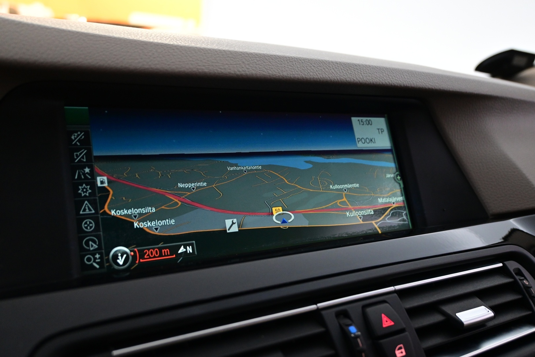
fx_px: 502
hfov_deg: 56.1
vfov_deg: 39.1
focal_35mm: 34
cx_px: 268
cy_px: 178
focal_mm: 22.5
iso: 1800
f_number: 4
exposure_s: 1/40
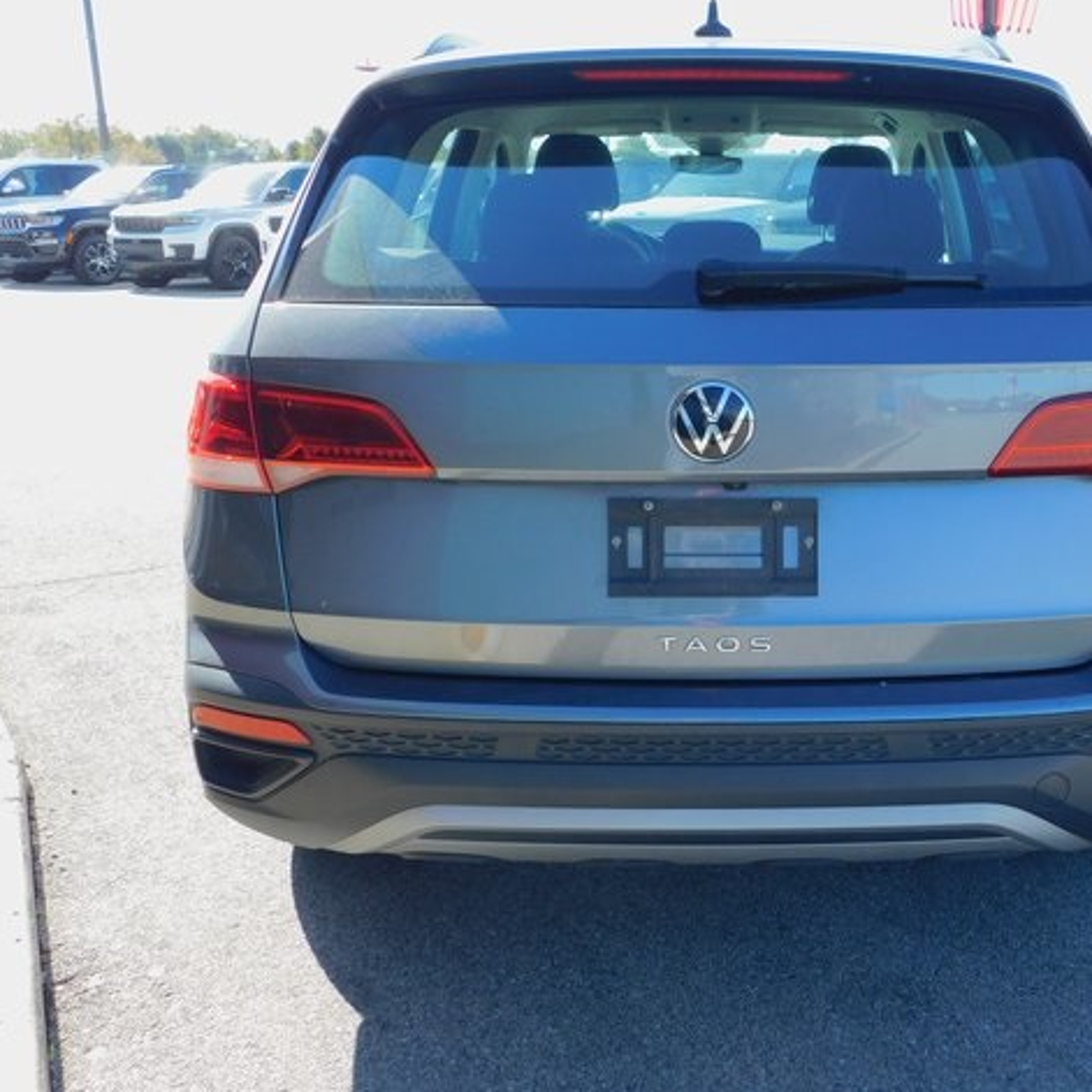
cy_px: 540
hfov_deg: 45.4
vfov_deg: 46.0
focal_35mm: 36
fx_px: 1285
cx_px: 721
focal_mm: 5.3
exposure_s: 1/400
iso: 125
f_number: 3.2
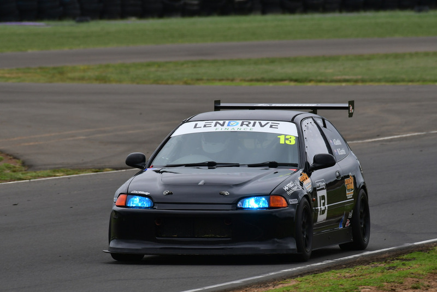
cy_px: 146
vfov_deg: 1.9
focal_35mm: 720
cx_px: 218
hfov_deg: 2.9
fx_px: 8743
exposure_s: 1/640
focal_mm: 480
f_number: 10
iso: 400
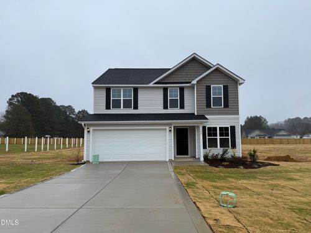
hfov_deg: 71.6
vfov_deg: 56.8
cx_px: 156
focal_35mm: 24
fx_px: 216
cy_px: 116
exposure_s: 1/2525
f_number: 1.78
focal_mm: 6.76
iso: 80
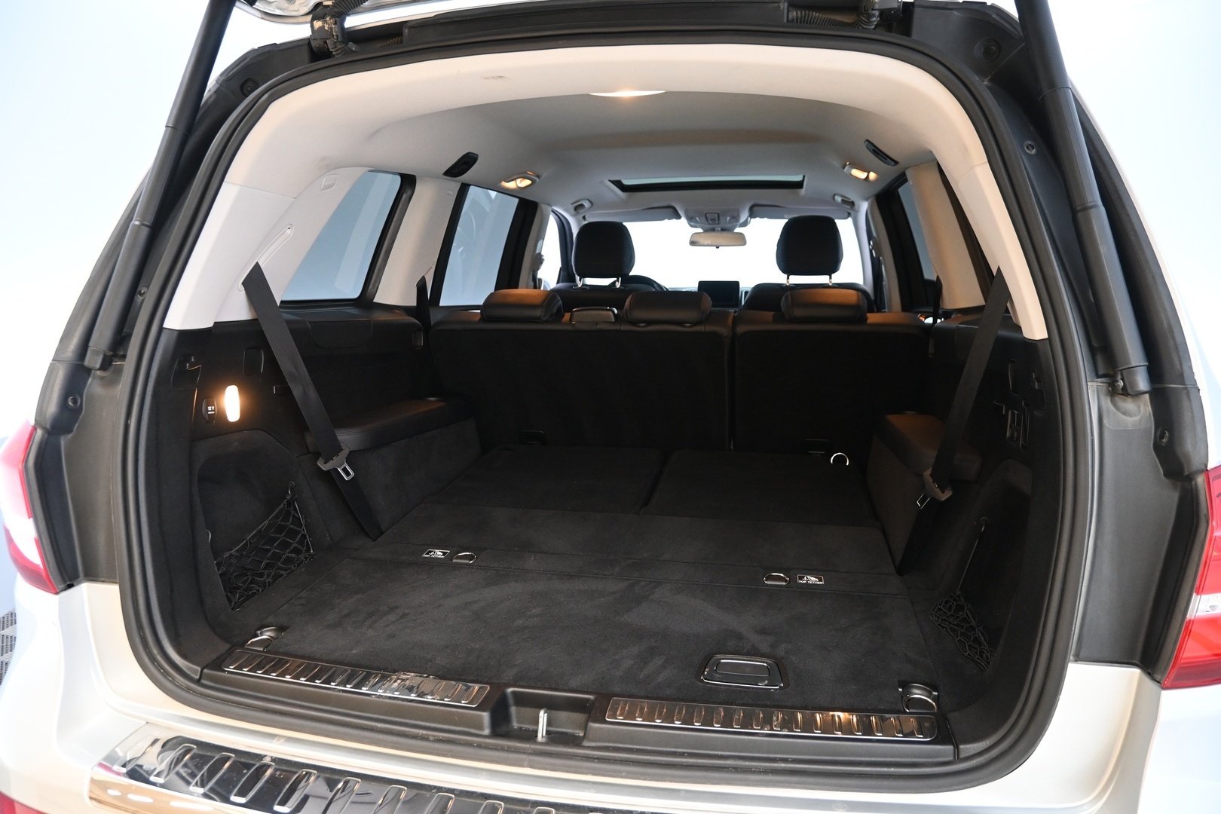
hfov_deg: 73.7
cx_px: 610
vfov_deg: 53.1
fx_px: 814
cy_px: 407
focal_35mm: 24
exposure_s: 1/25
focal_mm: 16
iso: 1400
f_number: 3.5
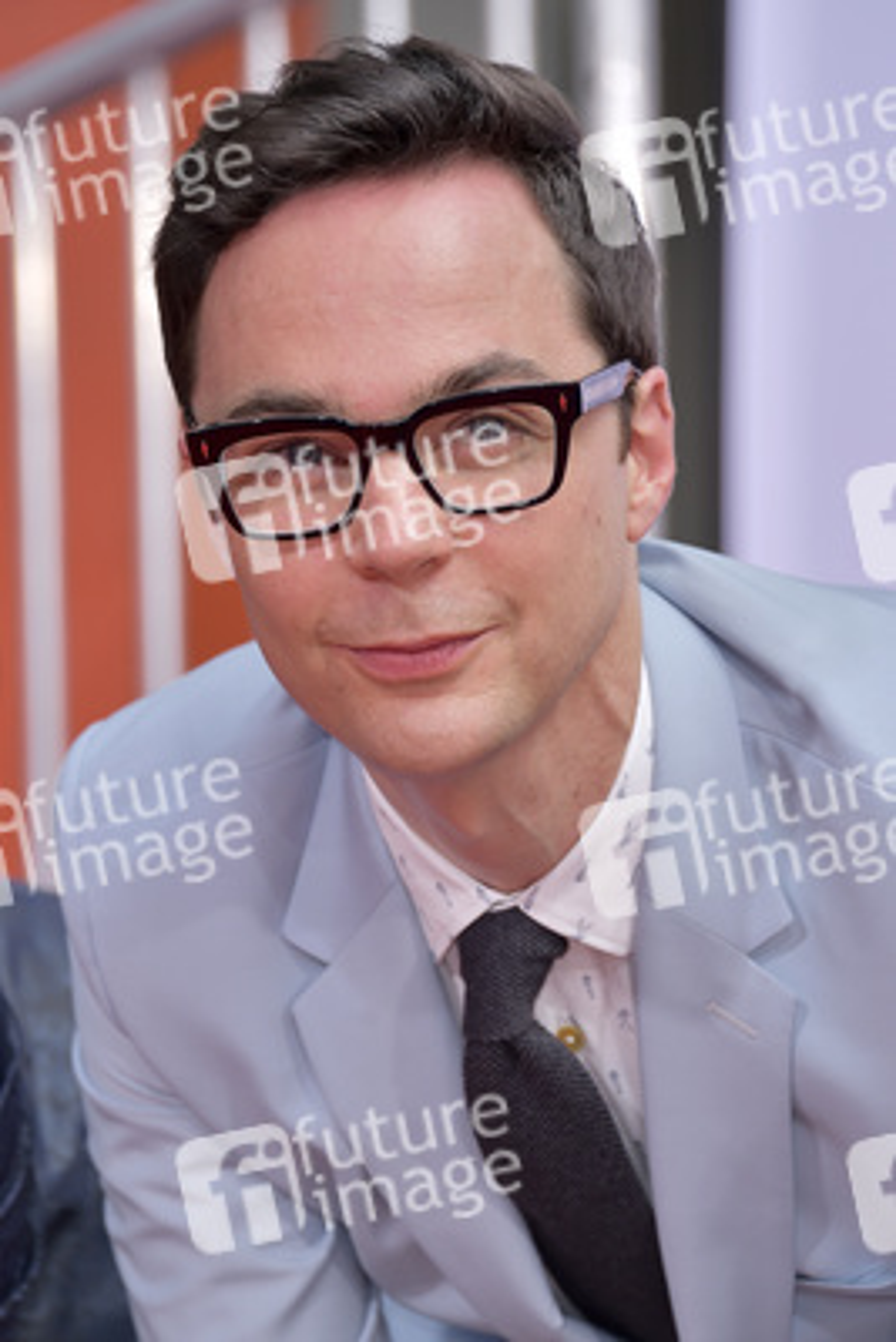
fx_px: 7087
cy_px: 671
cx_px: 448
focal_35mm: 190
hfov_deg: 7.2
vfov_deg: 10.8
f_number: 5.6
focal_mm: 190
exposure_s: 1/250
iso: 160
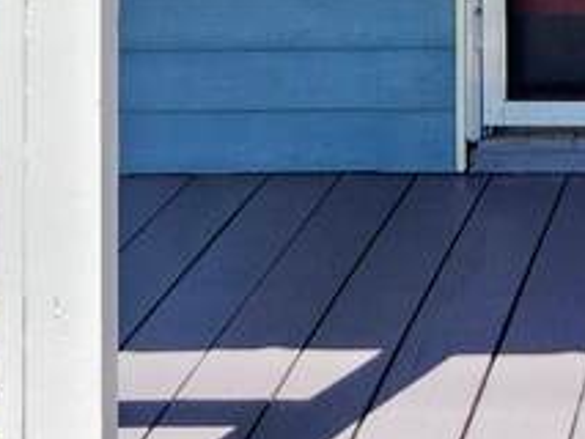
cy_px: -560
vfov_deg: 9.7
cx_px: 618
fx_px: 2333
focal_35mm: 138
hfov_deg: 14.0
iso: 25
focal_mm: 5.54
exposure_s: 1/1139
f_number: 1.8
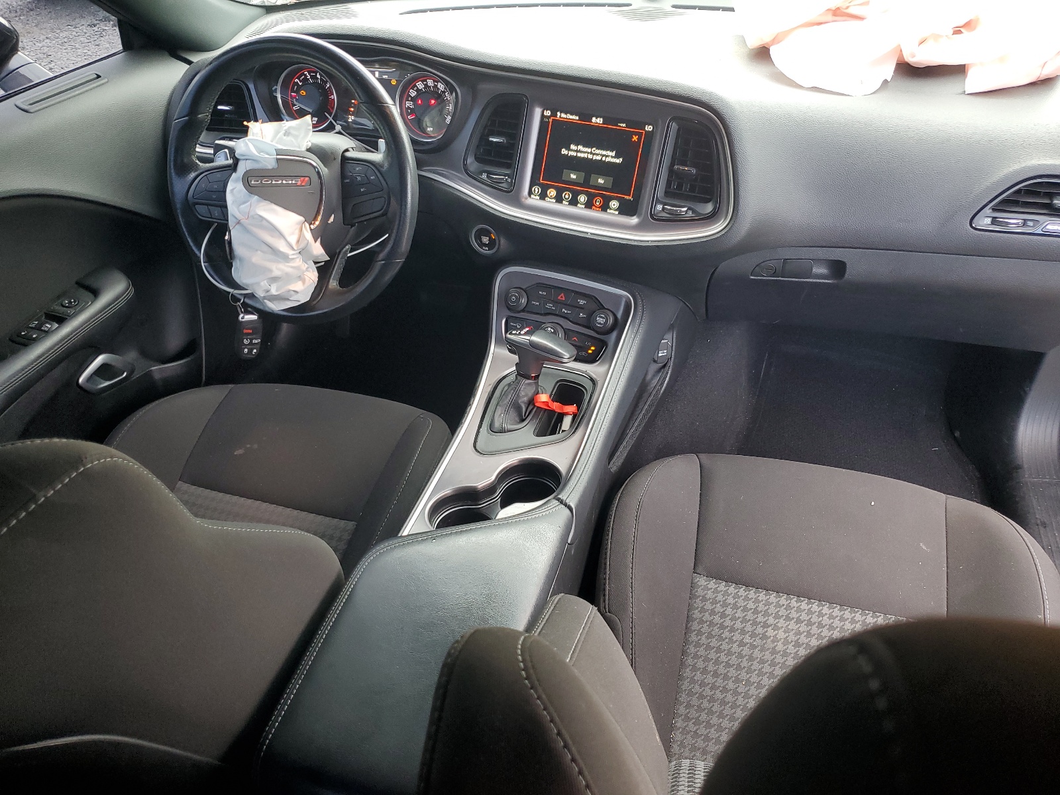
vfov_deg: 53.1
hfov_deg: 67.3
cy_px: 398
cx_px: 530
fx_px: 796
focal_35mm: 26
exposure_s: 1/60.2
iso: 82
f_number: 1.5
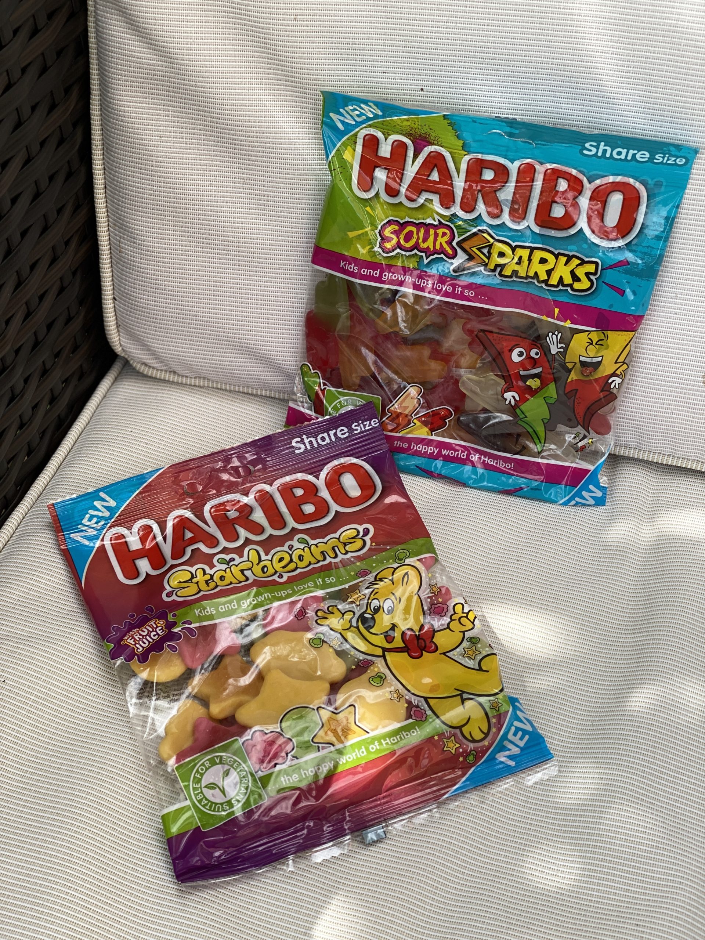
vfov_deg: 36.8
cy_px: 470
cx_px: 352
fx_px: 1412
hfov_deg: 28.0
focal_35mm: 52
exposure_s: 1/279
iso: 20
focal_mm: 6
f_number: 2
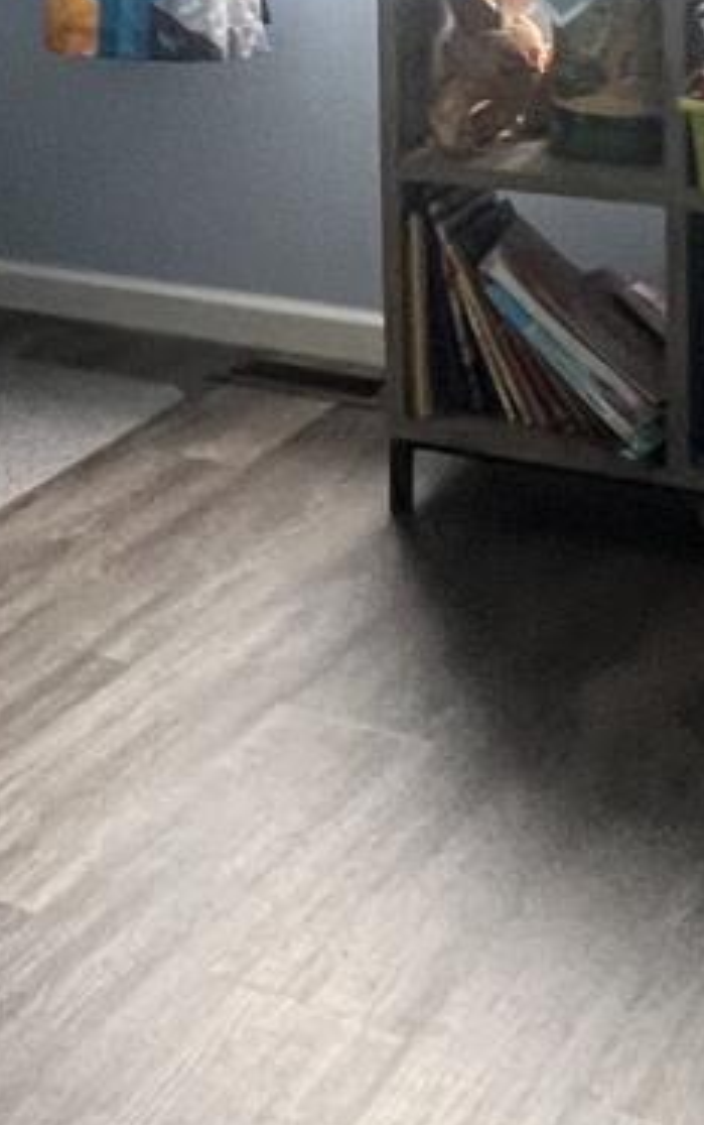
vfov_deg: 25.7
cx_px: -384
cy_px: -118
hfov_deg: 16.0
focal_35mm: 74
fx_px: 2268
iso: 400
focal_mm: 1.57
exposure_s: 1/60
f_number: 1.8
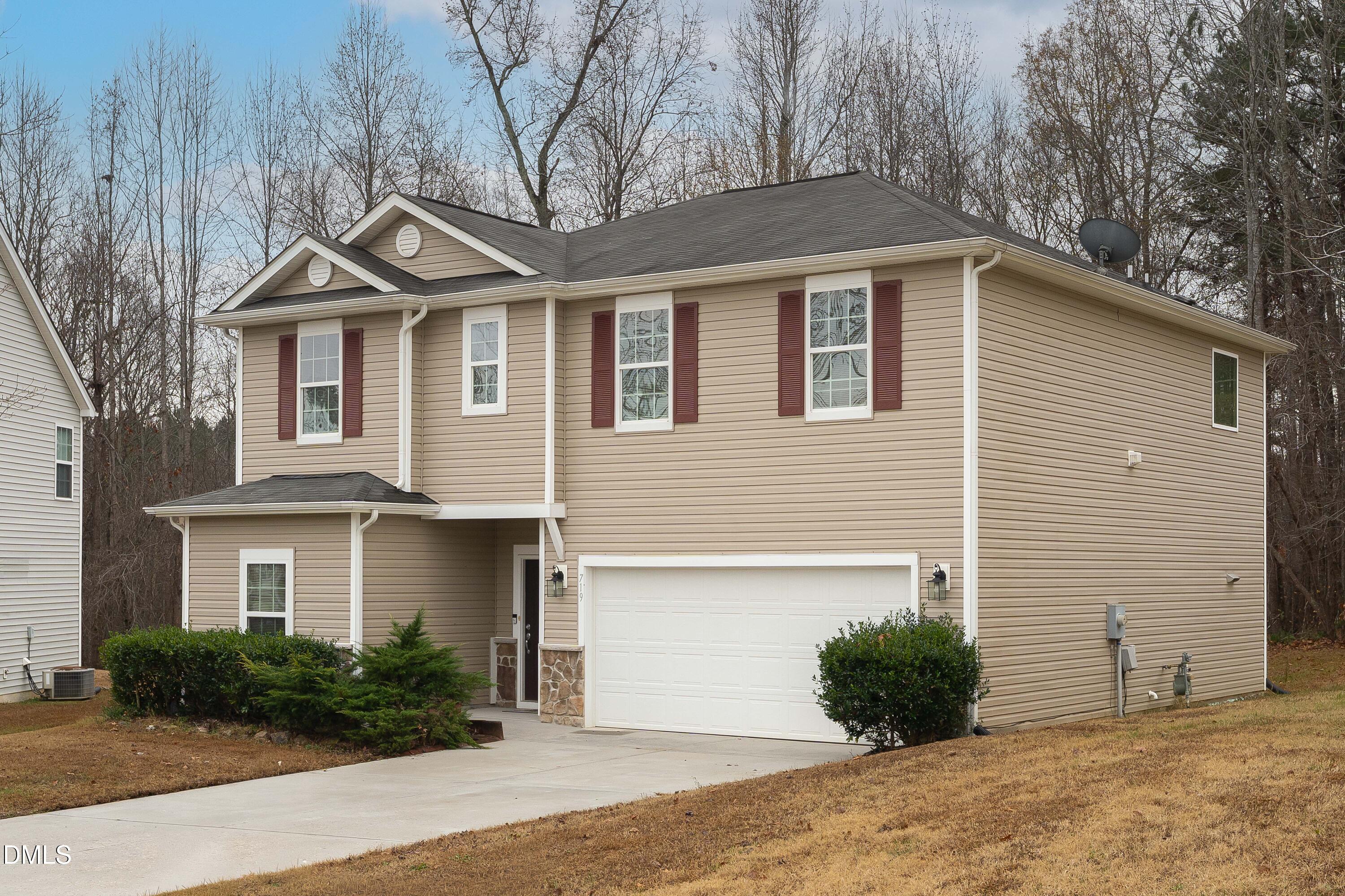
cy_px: 448
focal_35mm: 35
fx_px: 1308
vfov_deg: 37.9
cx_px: 672
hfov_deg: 54.4
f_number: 8
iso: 500
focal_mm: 35
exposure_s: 1/160
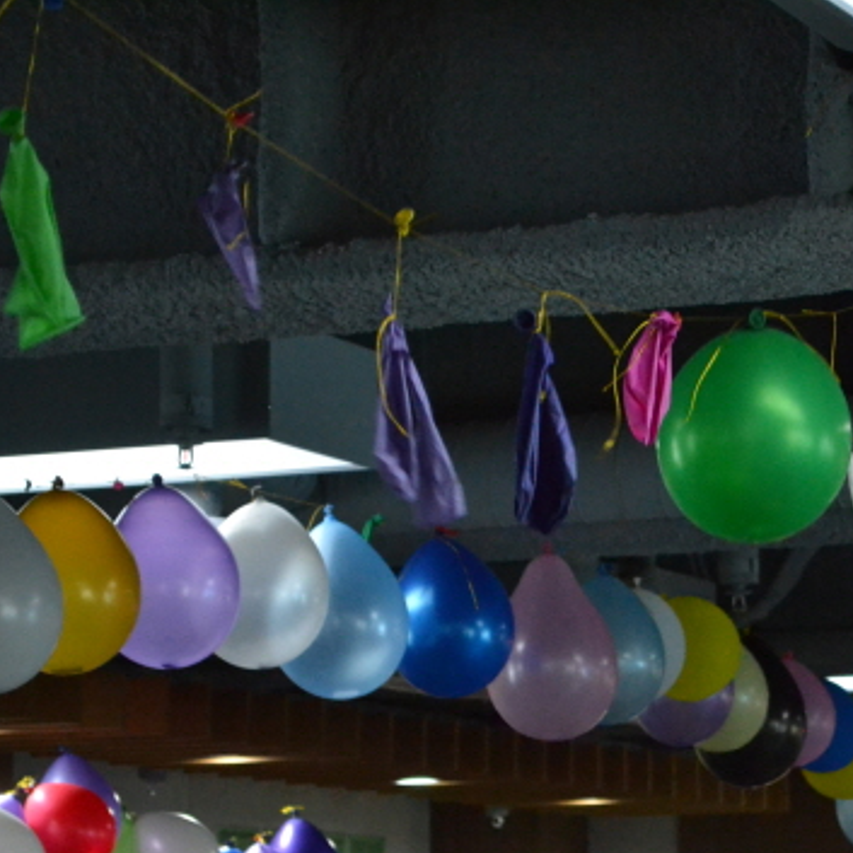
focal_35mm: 139
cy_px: 561
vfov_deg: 12.6
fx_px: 3871
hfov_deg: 12.5
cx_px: 720
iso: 3200
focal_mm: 55
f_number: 5.6
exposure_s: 1/80
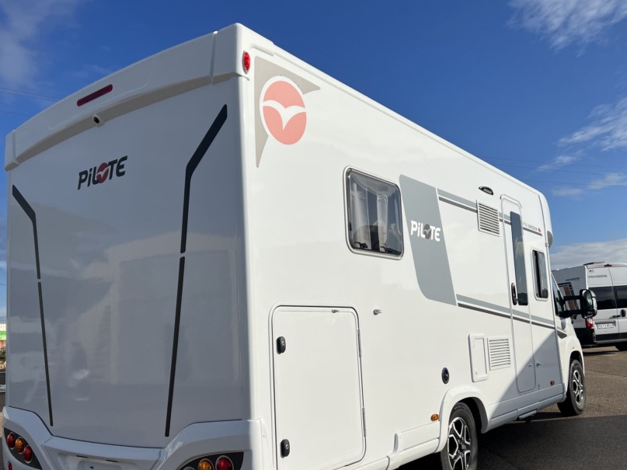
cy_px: 273
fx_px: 598
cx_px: 301
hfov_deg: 55.3
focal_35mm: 33
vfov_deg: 42.8
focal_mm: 5.7
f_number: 1.5
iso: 50
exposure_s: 1/11364
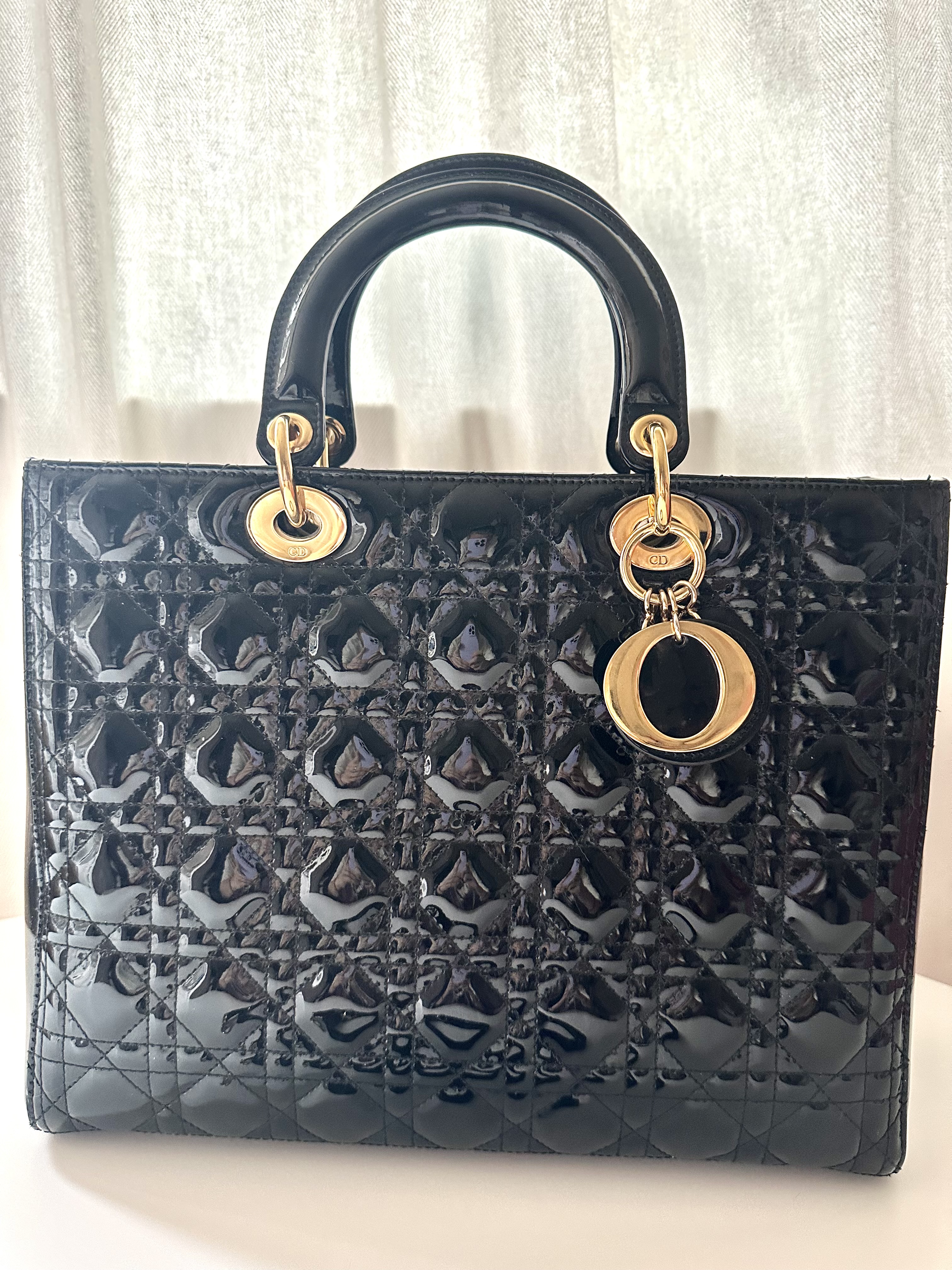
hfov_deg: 56.8
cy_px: 635
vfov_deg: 71.6
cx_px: 476
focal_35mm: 24
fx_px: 880
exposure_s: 1/60
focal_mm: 6.86
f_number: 1.78
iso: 400
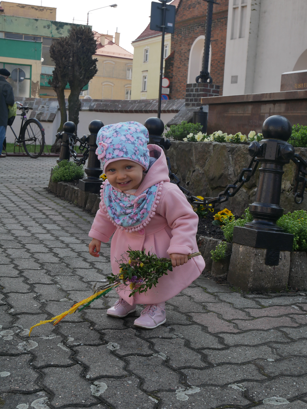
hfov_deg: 29.1
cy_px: 204
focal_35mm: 50
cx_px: 154
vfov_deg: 38.2
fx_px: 591
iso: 200
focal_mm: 25
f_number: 8
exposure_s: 1/250
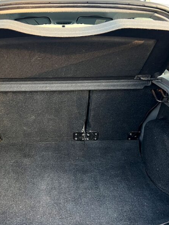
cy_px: 112
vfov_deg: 52.6
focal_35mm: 35
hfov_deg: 40.5
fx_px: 228
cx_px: 64
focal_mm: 5.7
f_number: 1.5
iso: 125
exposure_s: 1/68
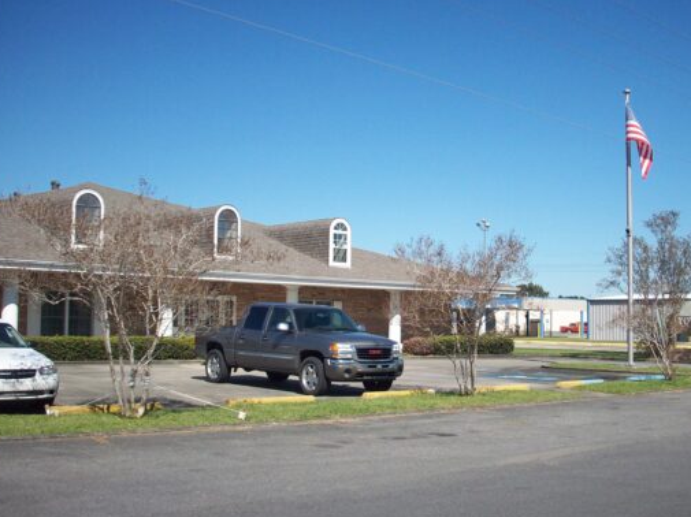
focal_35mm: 44
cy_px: 284
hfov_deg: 42.9
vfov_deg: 32.8
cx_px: 390
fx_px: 878
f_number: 5.6
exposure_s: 1/412
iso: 80
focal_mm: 6.2
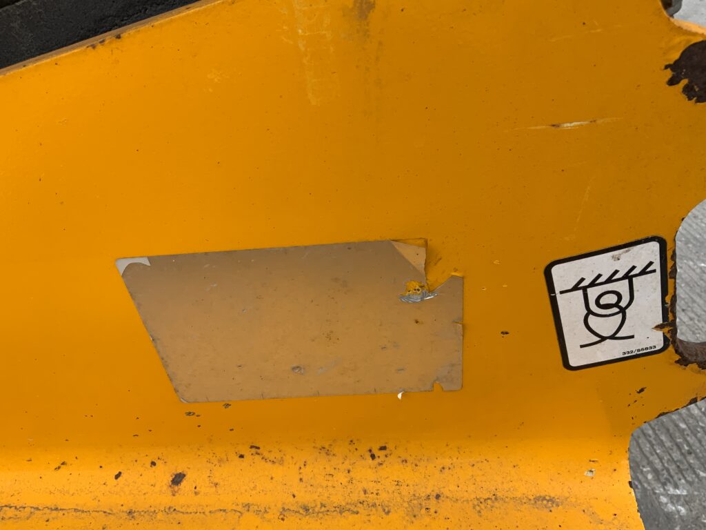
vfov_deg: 48.2
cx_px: 353
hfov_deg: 61.7
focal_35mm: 29
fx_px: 591
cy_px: 265
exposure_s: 1/580
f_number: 1.8
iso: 16
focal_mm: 3
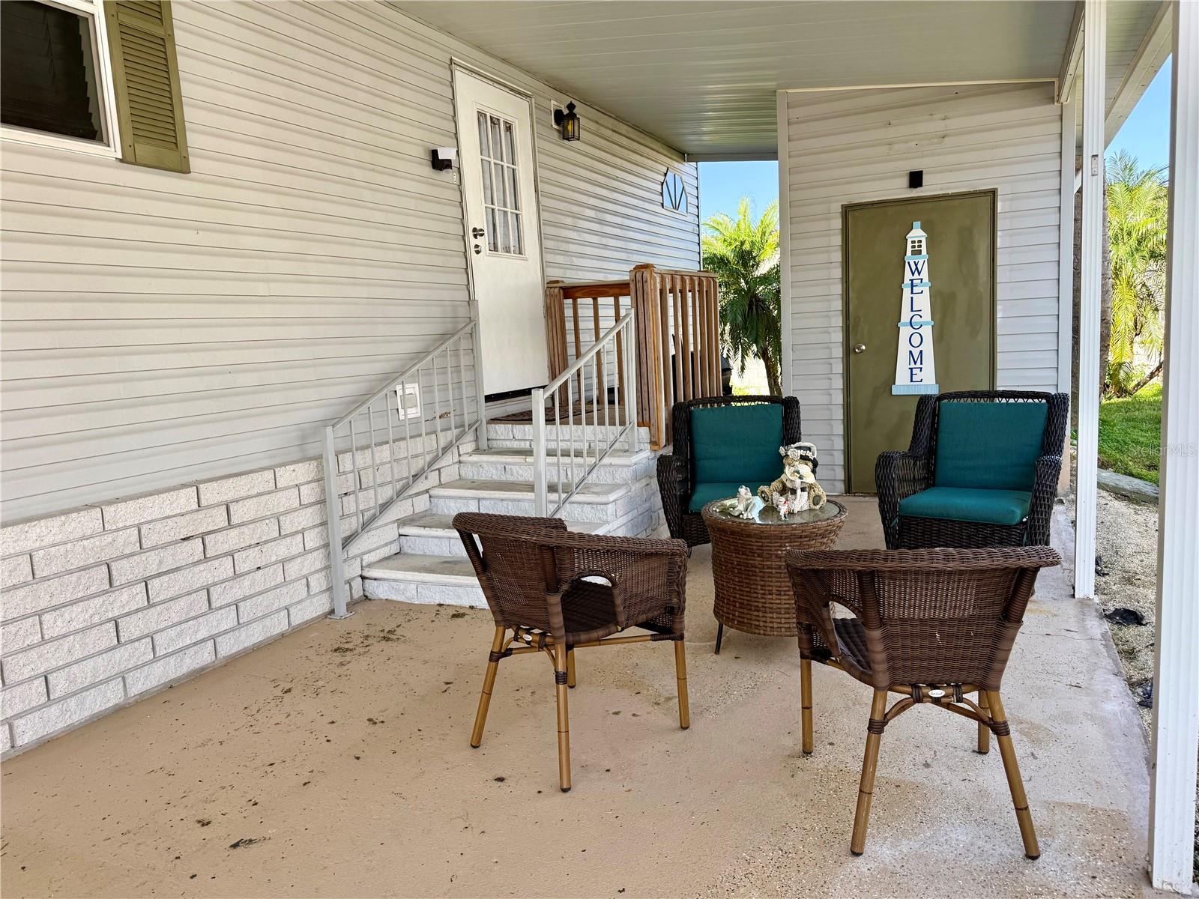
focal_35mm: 24
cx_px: 600
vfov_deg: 56.8
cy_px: 450
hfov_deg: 71.6
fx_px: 831
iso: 100
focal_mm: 6.76
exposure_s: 1/796
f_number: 1.78
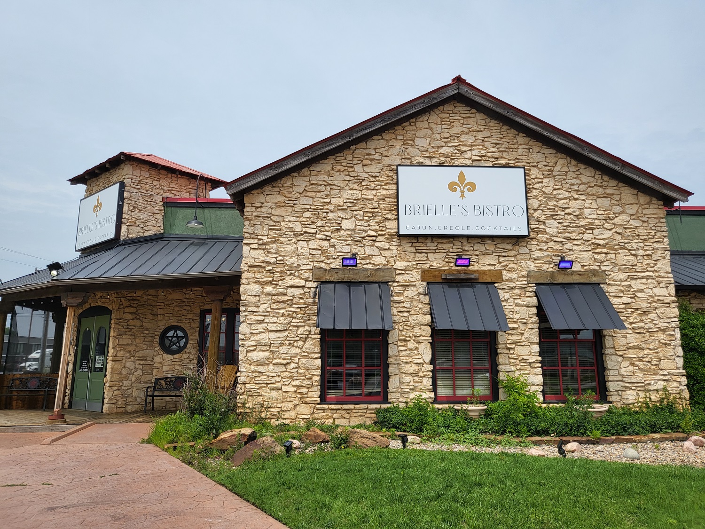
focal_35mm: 26
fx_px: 530
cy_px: 264
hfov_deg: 67.3
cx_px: 352
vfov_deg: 53.1
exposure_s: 1/4120
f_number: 1.8
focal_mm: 4.25
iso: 50
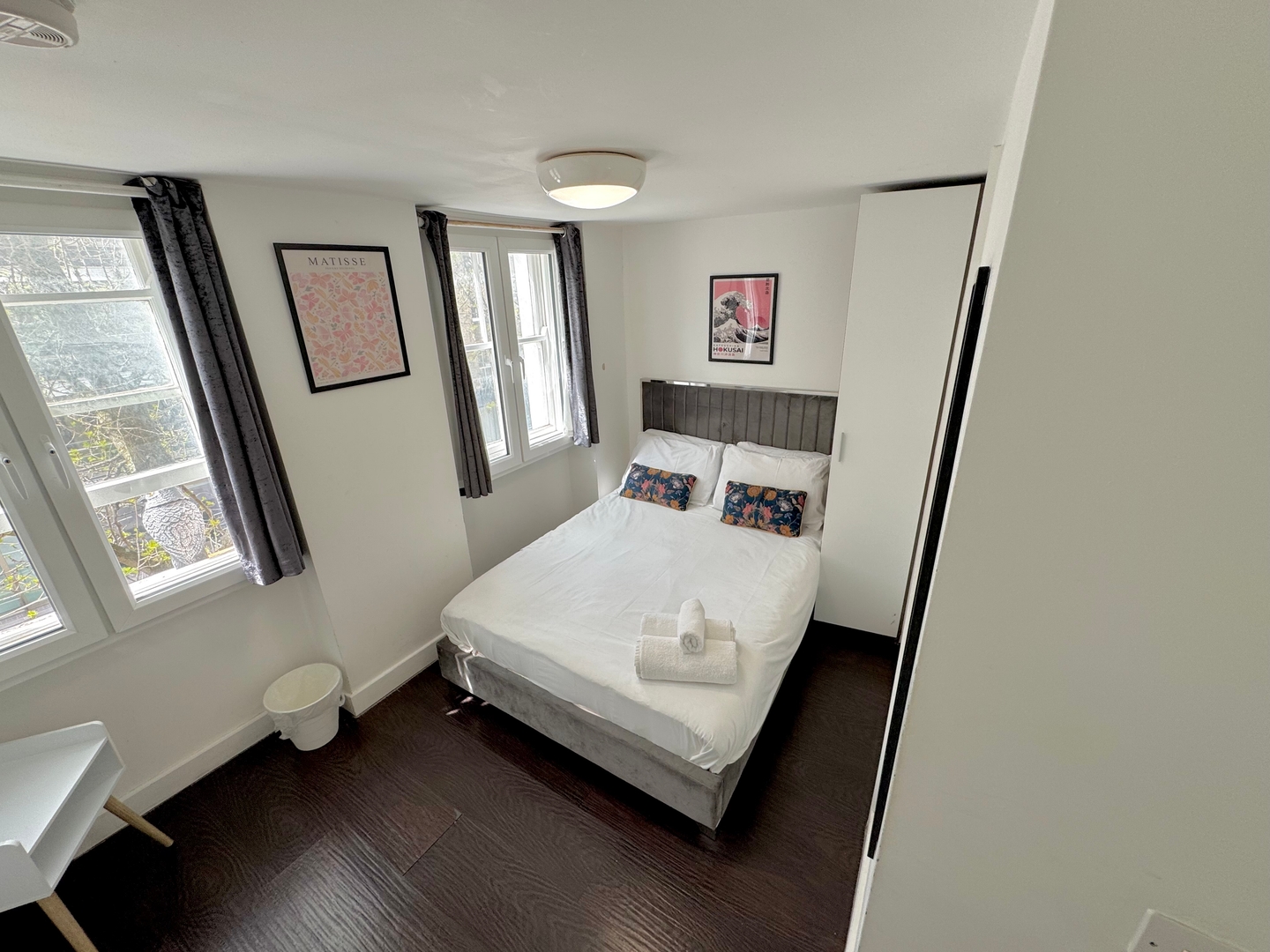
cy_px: 476
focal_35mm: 14
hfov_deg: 102.1
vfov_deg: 85.7
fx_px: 514
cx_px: 635
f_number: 2.2
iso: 50
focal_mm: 2.22
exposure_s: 1/99
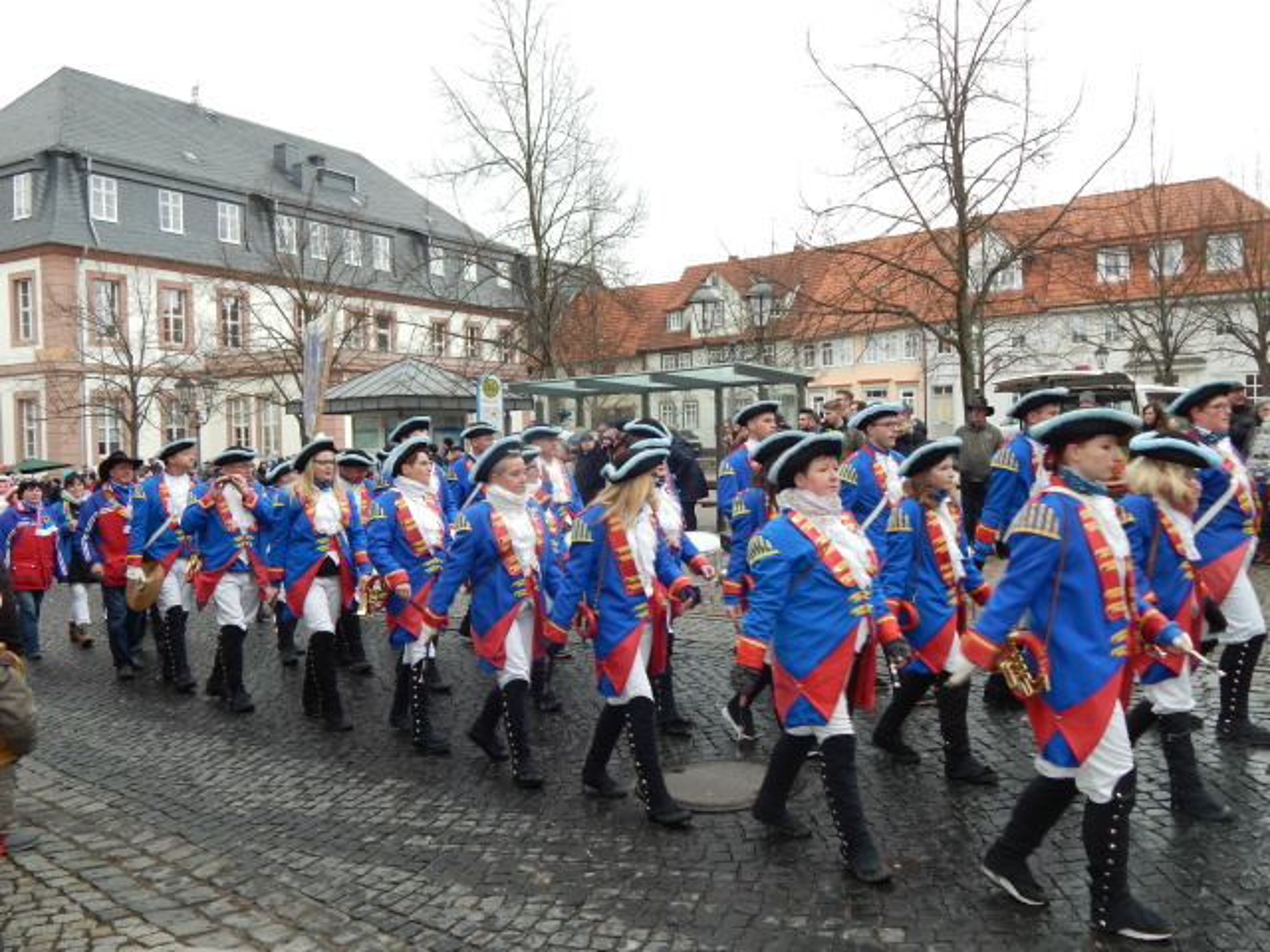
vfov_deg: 45.4
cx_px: 635
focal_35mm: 31
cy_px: 476
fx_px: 1137
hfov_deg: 58.4
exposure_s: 1/80
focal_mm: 5.6
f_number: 3.2
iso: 180
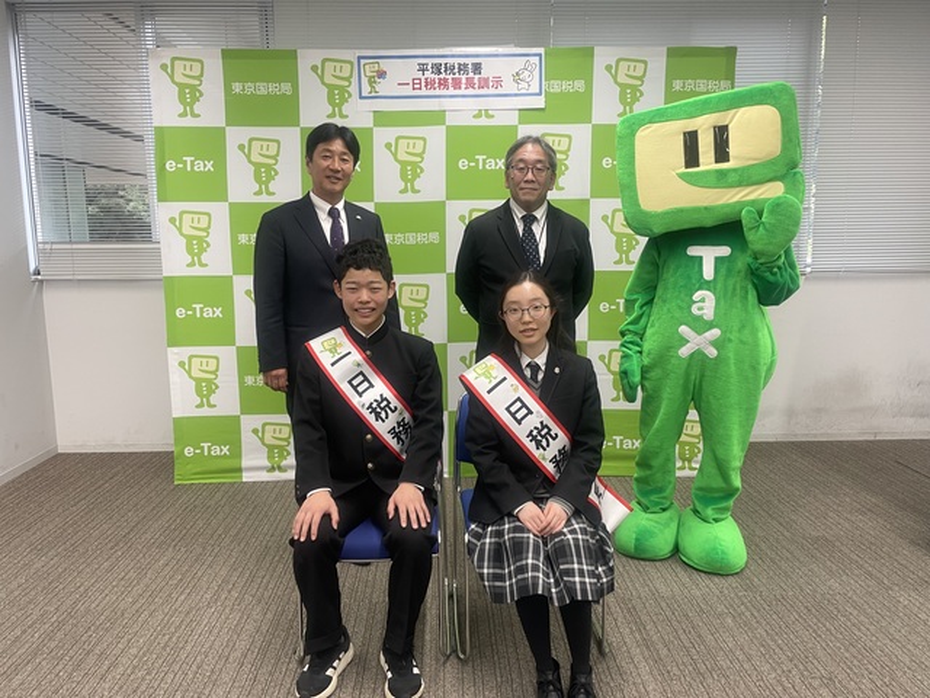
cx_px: 465
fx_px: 699
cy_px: 349
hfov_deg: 67.3
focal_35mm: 26
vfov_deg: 53.1
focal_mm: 4.2
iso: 80
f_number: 1.6
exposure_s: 1/50
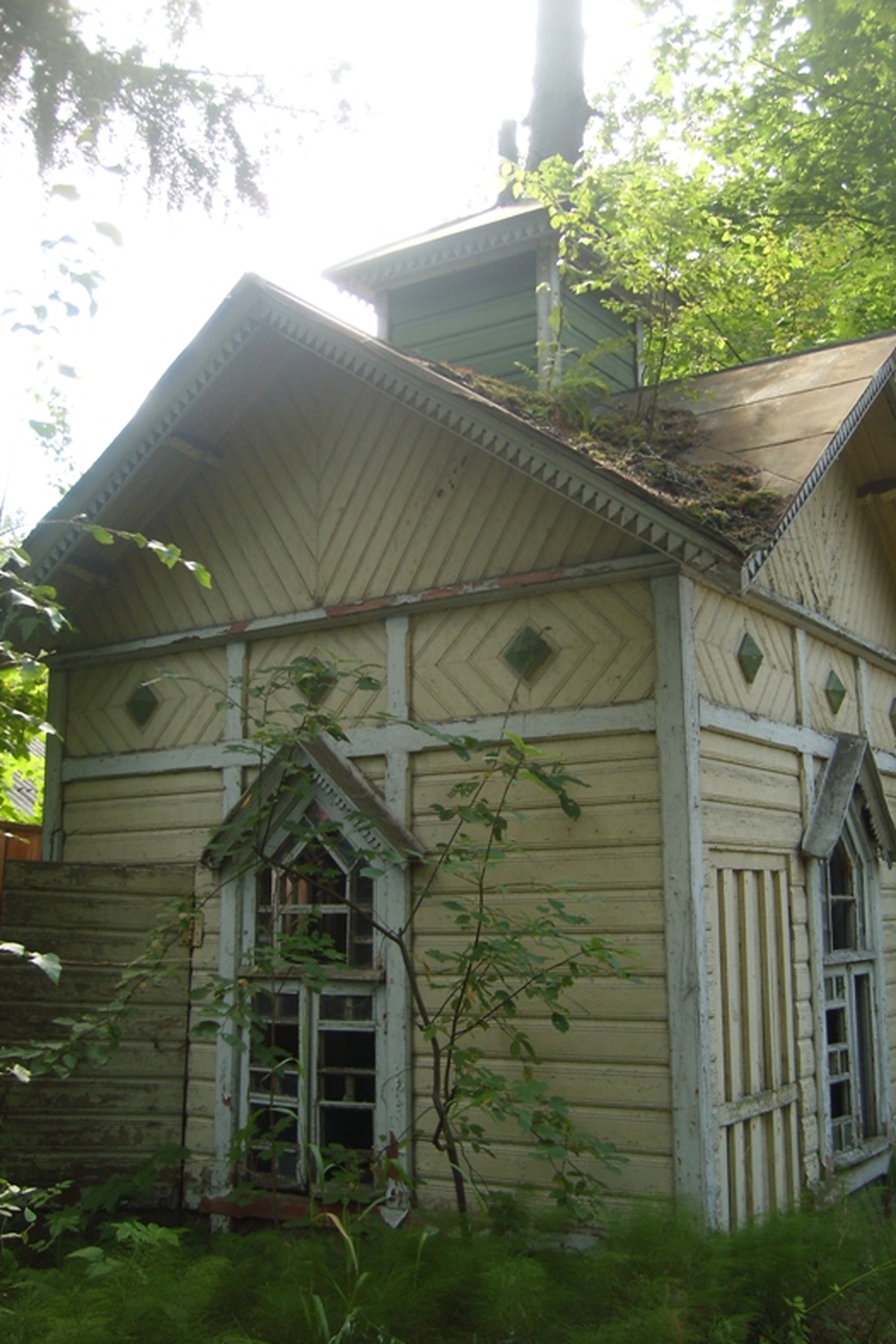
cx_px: 471
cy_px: 664
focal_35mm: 37
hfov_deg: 35.9
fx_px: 1381
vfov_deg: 51.9
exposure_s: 1/154
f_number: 2.8
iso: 50
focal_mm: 5.8
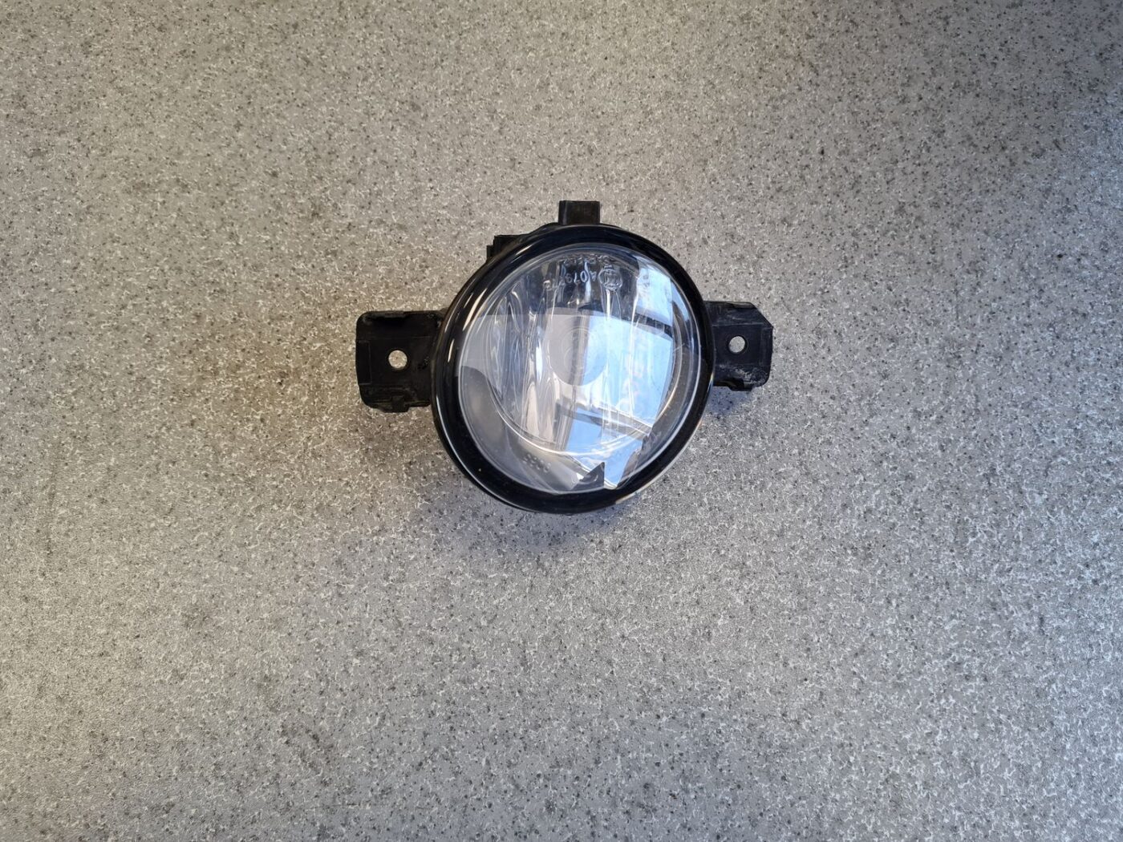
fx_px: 843
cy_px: 421
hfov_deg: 67.3
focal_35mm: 26
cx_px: 562
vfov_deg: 53.1
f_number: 1.8
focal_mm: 5.4
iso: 125
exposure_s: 1/100
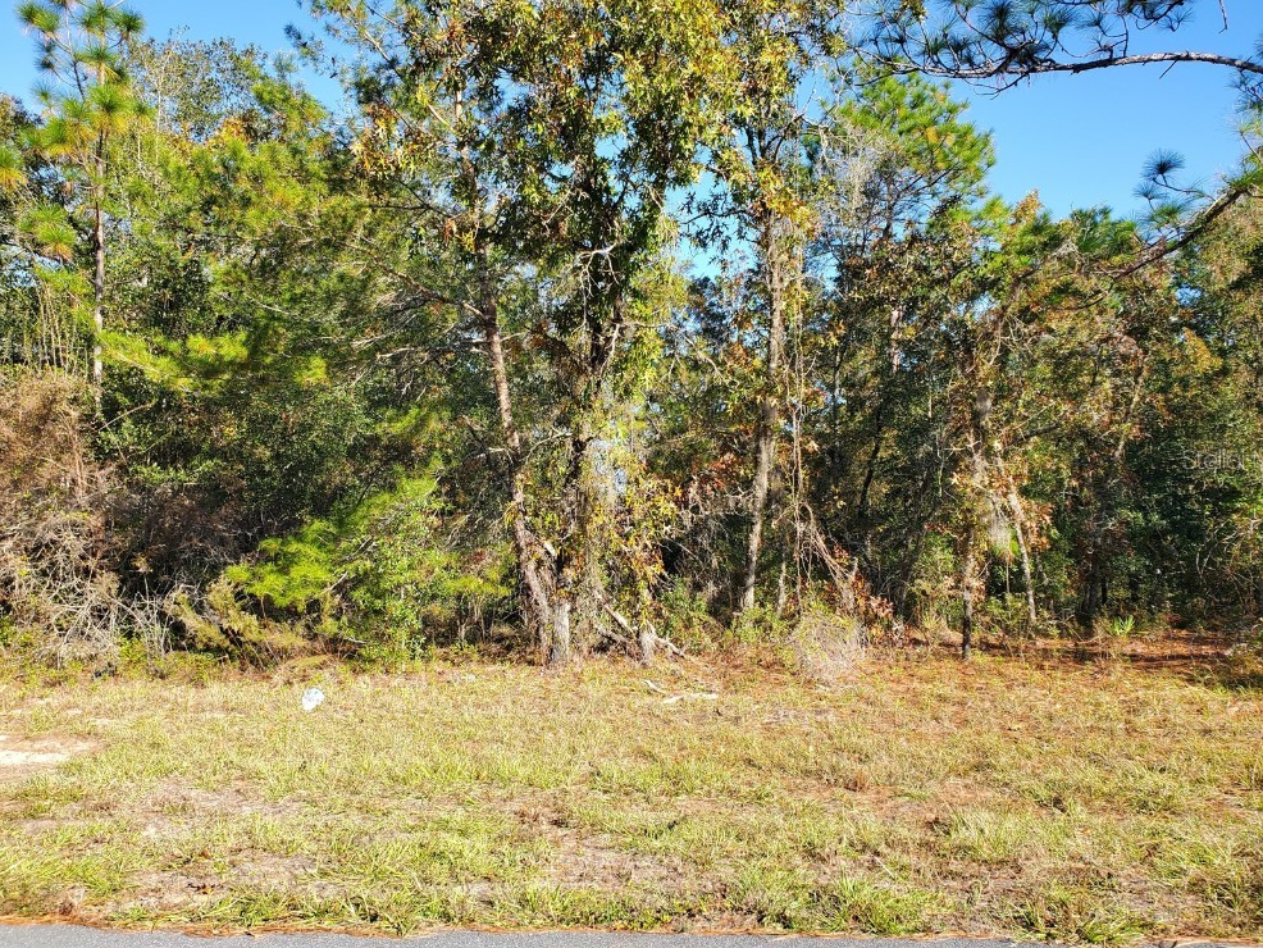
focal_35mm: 27
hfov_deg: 65.3
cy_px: 459
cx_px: 647
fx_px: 985
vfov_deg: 51.4
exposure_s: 1/515
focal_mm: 4.3
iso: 50
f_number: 2.4
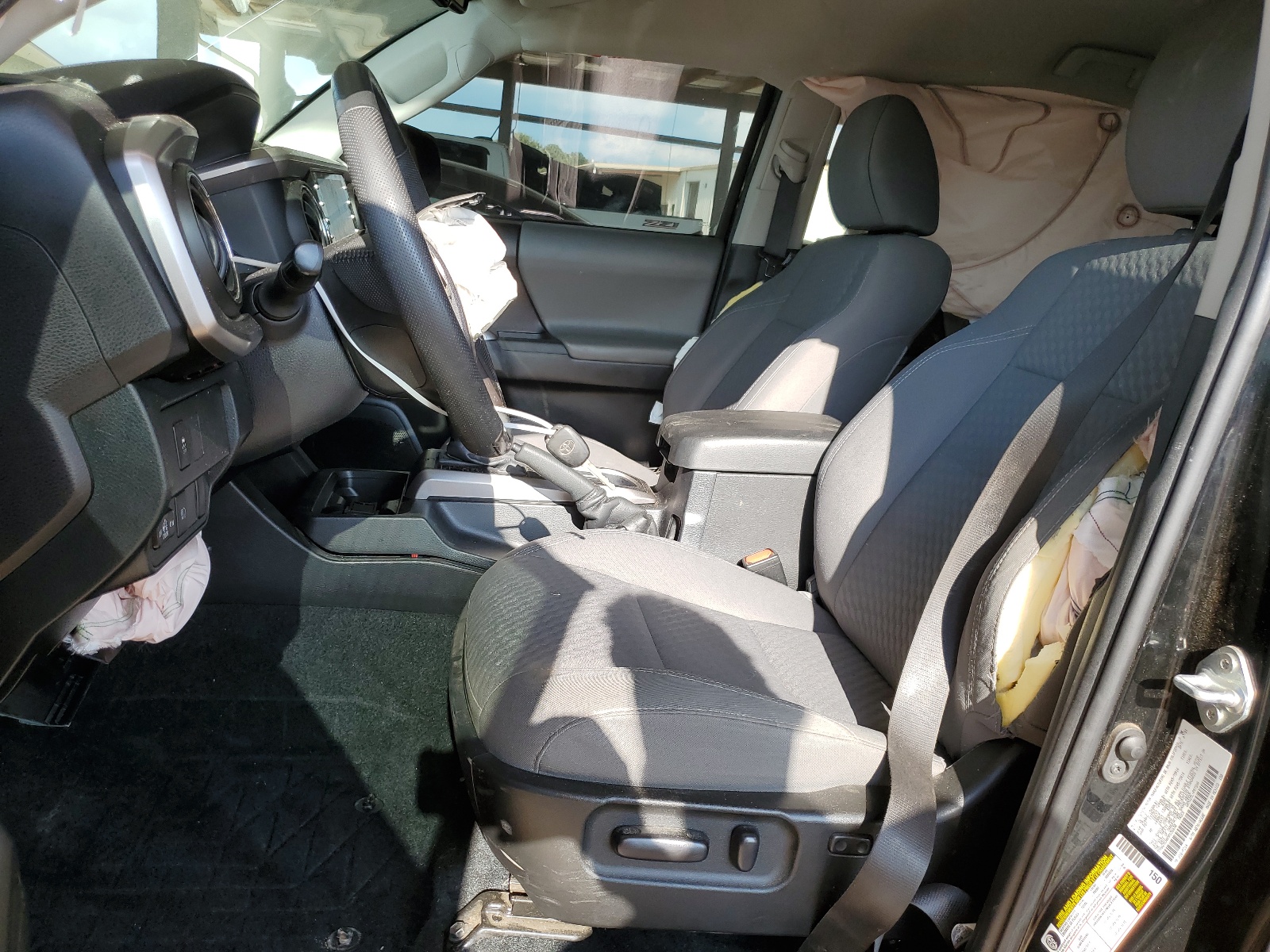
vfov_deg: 53.1
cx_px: 635
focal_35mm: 26
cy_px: 476
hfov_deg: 67.3
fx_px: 954
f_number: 1.5
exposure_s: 1/476
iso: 50
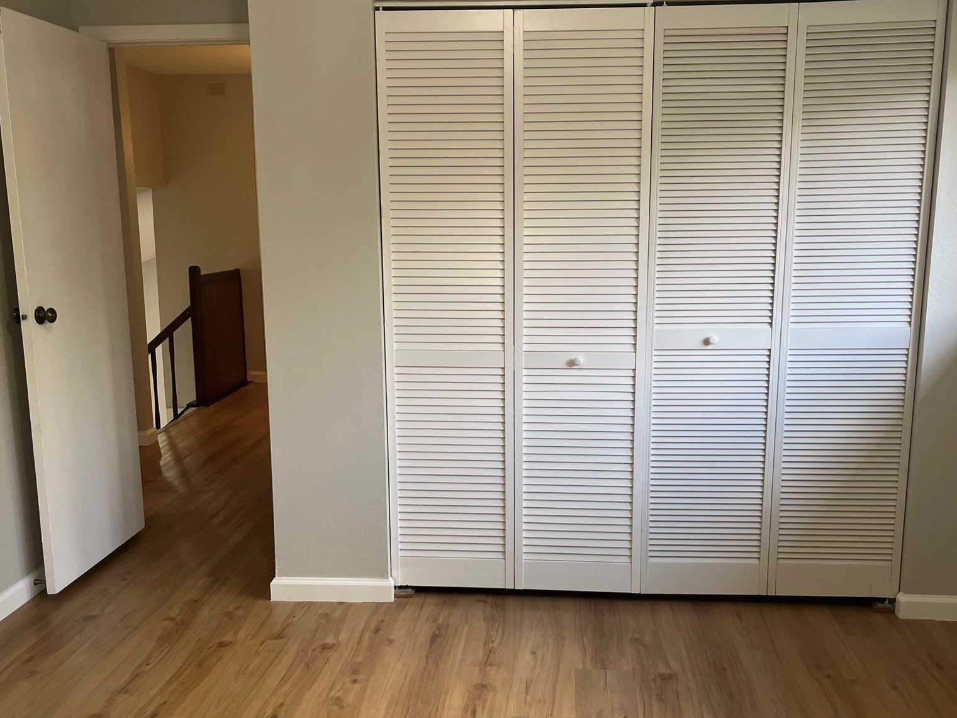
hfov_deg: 52.6
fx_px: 968
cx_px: 488
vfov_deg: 40.6
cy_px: 412
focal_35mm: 35
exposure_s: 1/60
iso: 80
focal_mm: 5.1
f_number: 1.6
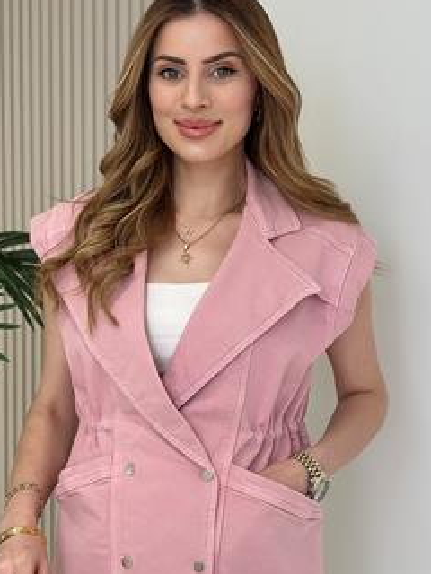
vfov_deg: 24.3
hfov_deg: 18.4
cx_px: 205
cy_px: 374
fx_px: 1328
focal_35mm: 80
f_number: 1.78
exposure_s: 1/366
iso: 80
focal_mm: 6.86
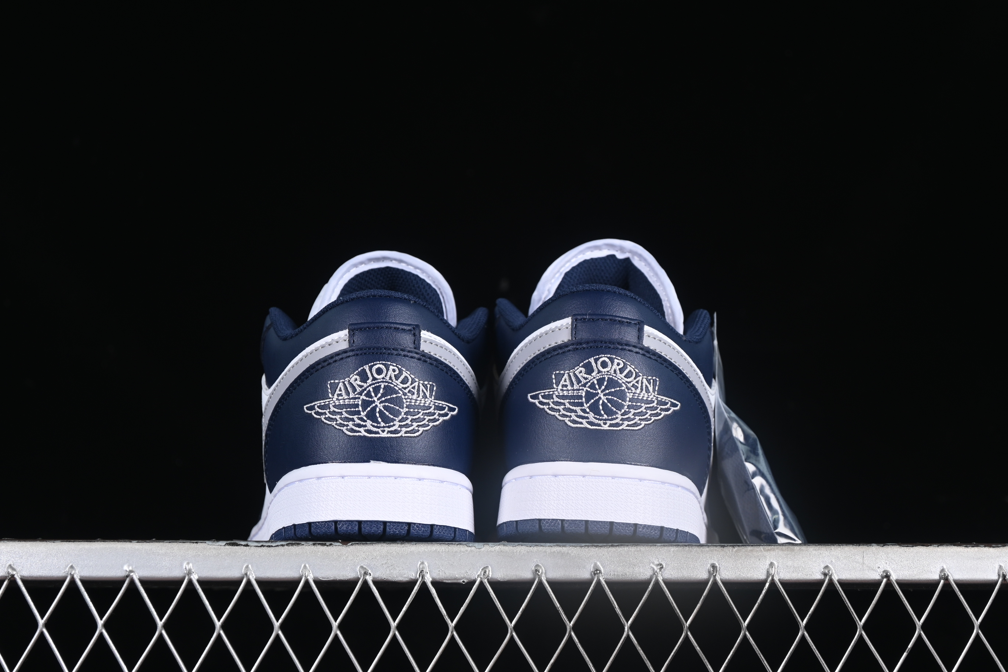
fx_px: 2128
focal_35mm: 76
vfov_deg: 18.0
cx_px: 499
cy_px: 333
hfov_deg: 26.6
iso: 160
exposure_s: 1/60
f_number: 6.3
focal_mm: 50
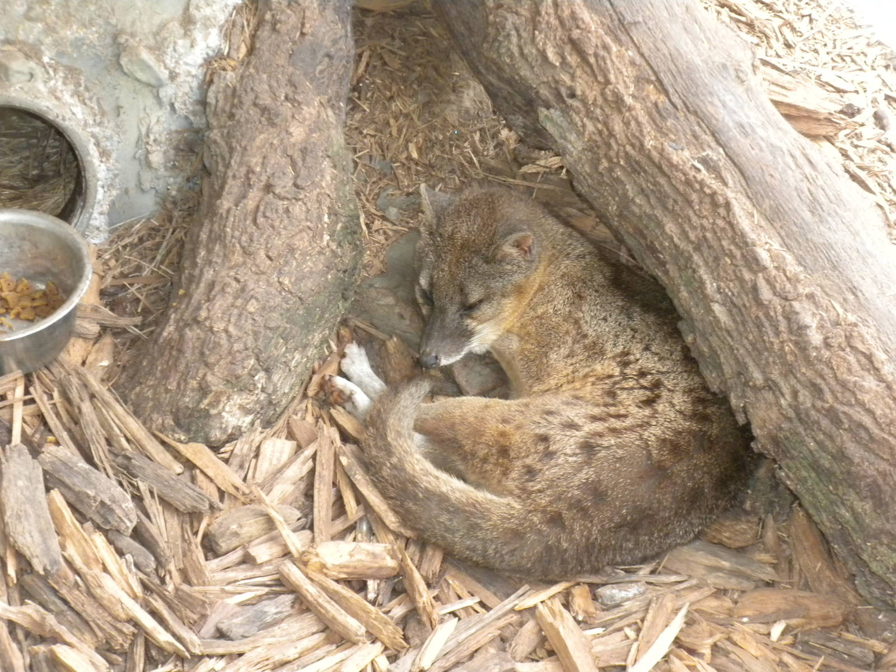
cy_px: 336
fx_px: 3080
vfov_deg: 12.5
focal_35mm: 119
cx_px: 448
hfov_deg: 16.6
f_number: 5.1
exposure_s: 1/30
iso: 400
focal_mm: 21
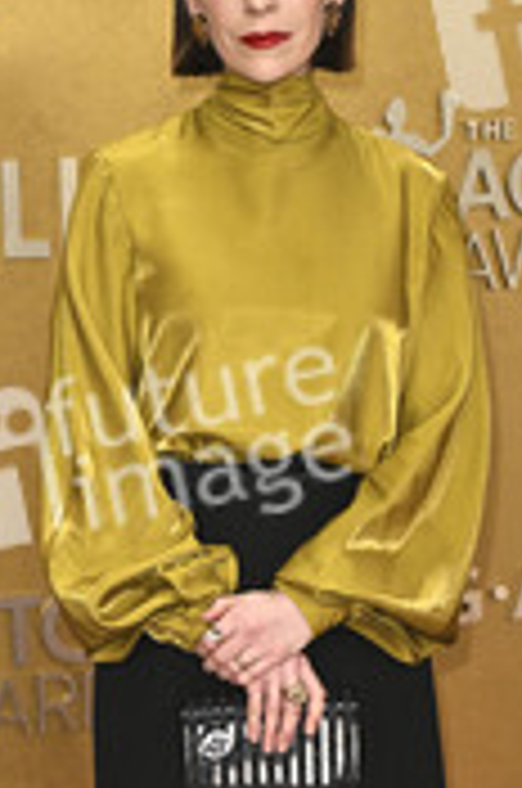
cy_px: 680
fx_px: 2948
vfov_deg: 15.1
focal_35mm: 135
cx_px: 252
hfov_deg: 10.1
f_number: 5.6
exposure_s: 1/320
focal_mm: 59
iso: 2500
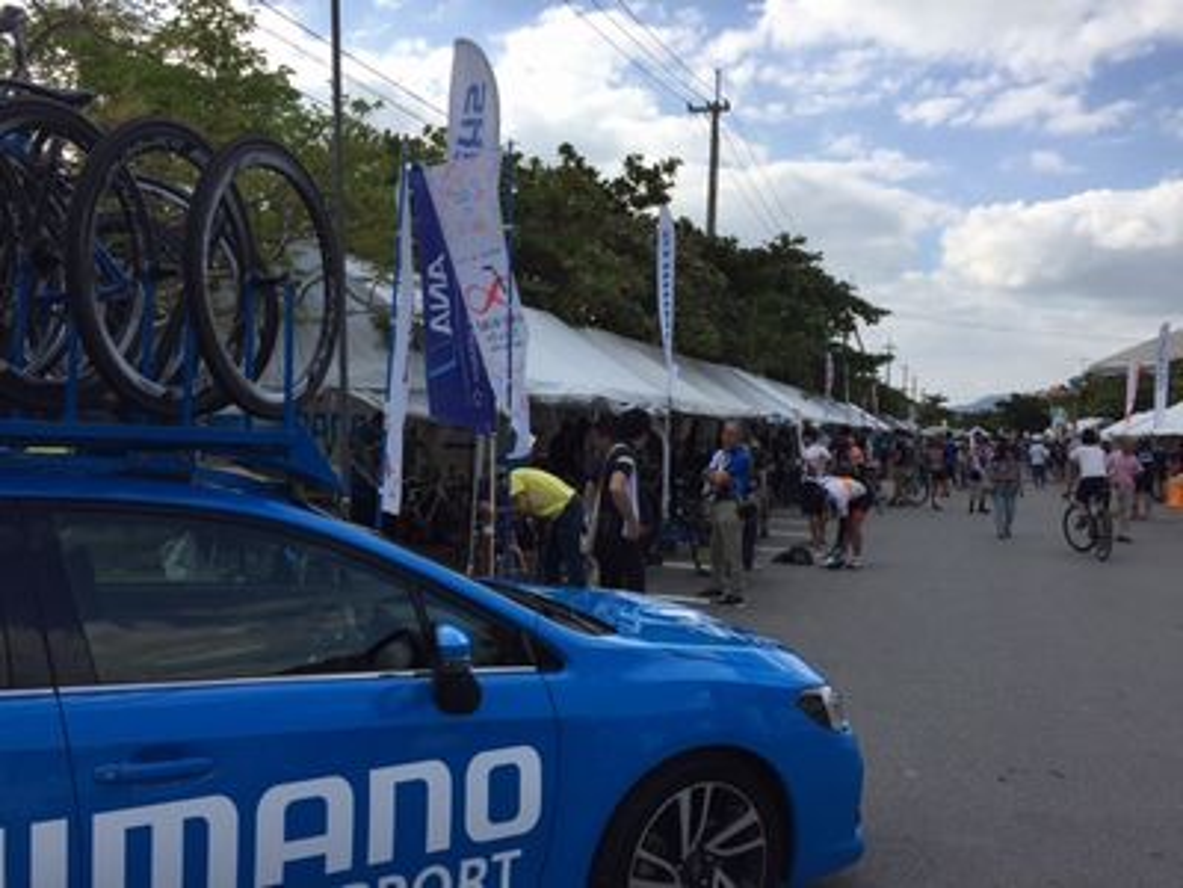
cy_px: 444
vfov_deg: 48.2
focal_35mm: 29
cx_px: 592
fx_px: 991
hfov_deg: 61.7
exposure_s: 1/1799
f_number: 2.2
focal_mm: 4.15
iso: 32
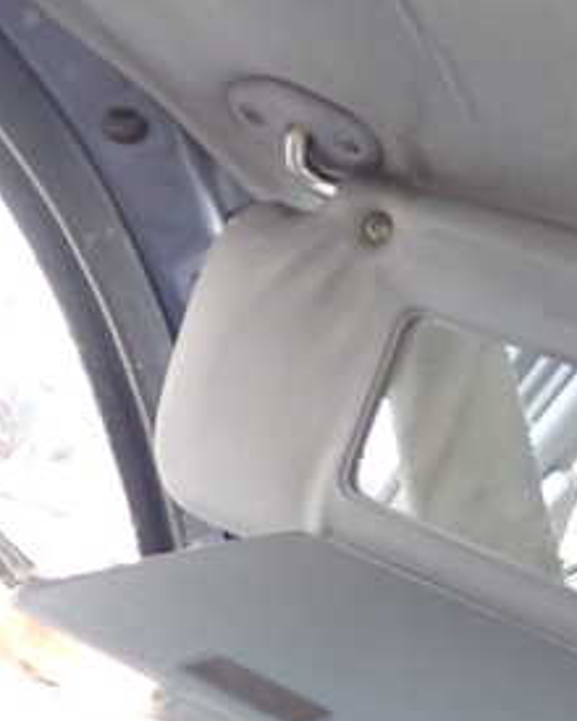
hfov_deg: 21.6
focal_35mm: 64
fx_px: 1366
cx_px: 742
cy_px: 503
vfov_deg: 29.3
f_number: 2.3
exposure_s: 1/30
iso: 800
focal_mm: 5.4
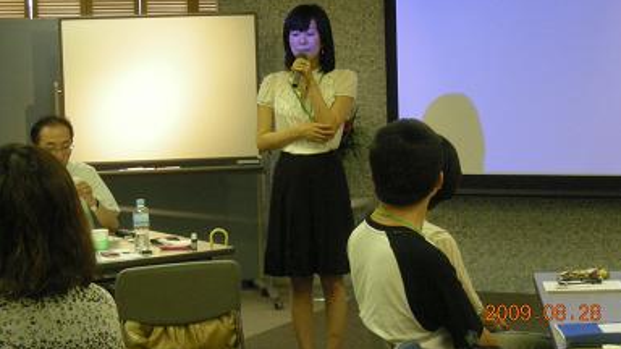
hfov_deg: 25.3
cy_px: 126
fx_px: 1383
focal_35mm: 84
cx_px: 313
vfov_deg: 14.4
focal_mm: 12.3
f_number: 3.9
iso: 400
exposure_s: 1/37.7
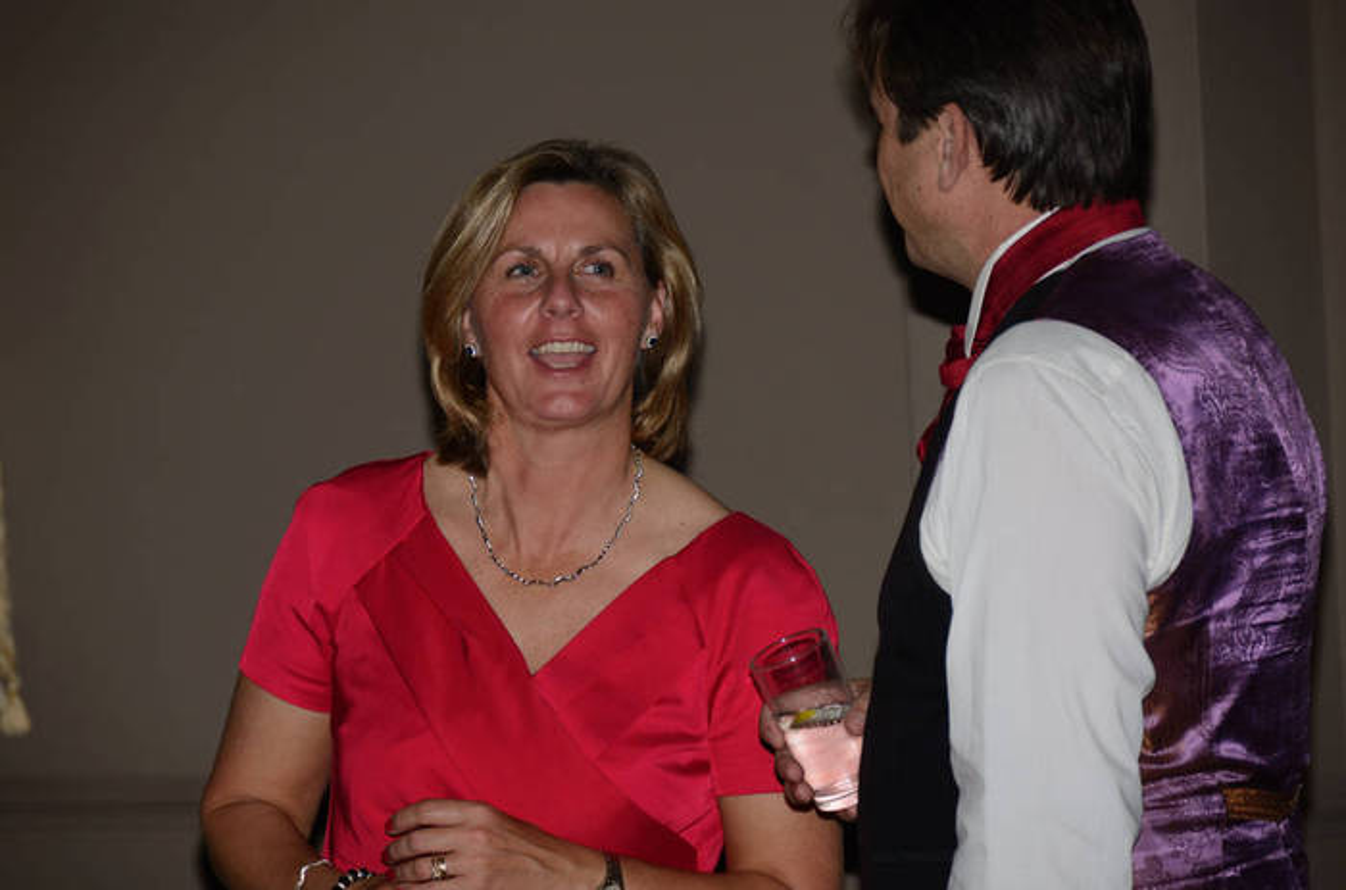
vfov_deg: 5.4
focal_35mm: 255
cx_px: 673
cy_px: 445
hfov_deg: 8.1
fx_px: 9510
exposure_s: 1/125
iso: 100
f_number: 5.6
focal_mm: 170
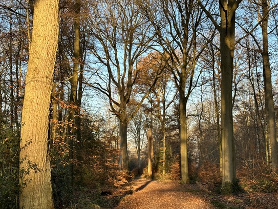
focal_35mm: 53
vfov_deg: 27.6
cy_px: 108
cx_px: 148
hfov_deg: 36.1
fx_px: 426
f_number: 1.78
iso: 64
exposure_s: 1/615
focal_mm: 6.86
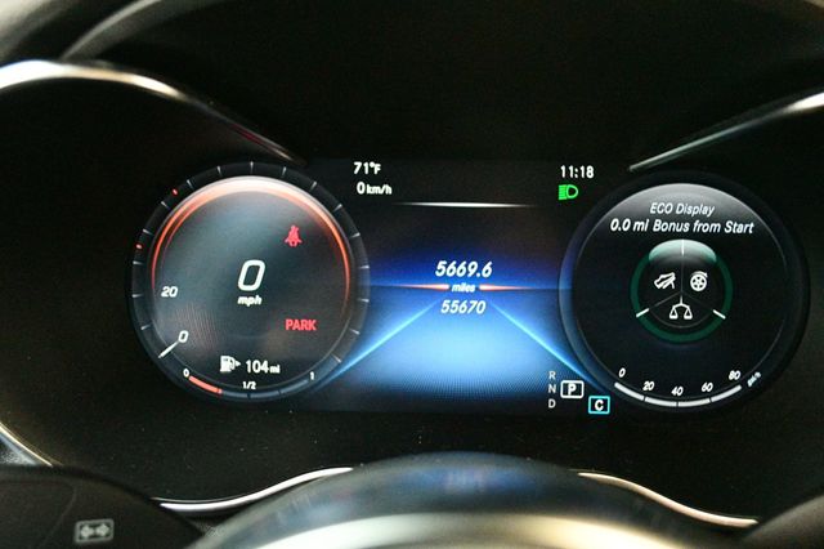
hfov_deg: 57.2
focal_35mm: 33
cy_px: 274
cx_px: 412
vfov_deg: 39.9
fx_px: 755
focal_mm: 22
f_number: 4
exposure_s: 1/30
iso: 12800
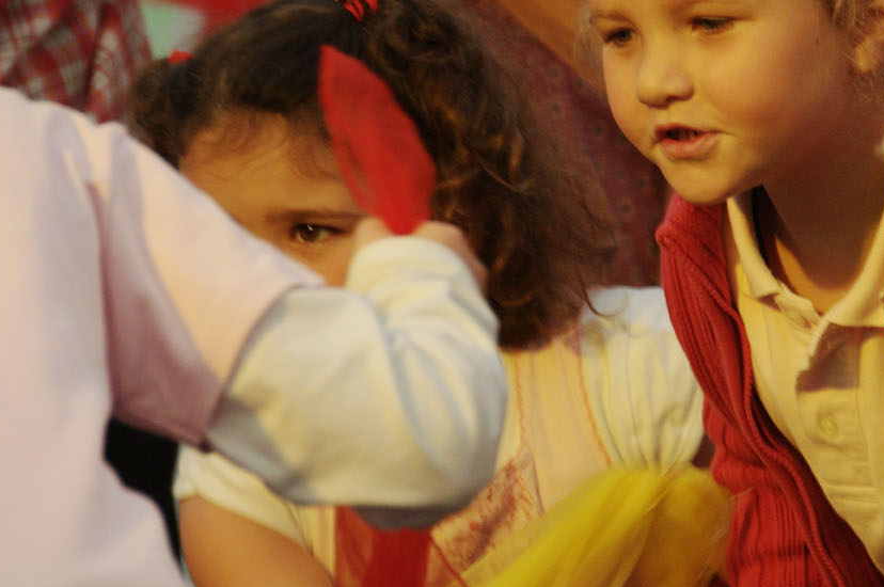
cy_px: 106
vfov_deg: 3.2
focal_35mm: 428
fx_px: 10497
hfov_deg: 4.8
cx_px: 542
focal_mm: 150
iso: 900
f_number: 9
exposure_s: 1/160
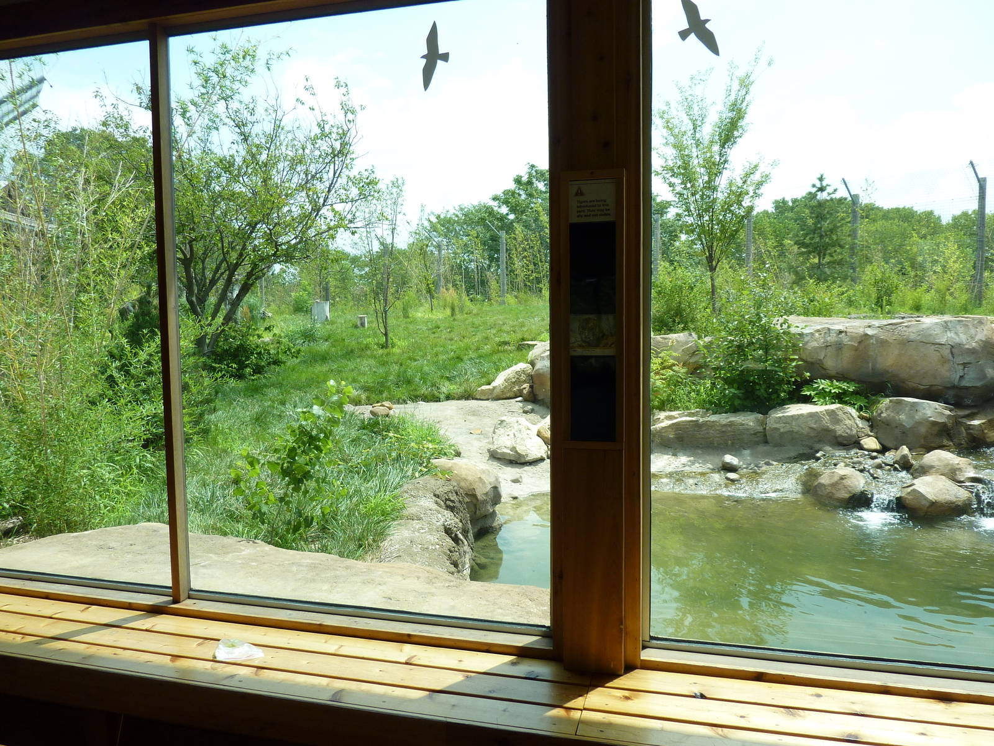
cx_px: 497
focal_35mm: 25
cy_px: 373
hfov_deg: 69.4
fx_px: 718
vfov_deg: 54.9
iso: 100
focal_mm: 4.1
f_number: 3.3
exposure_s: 1/500
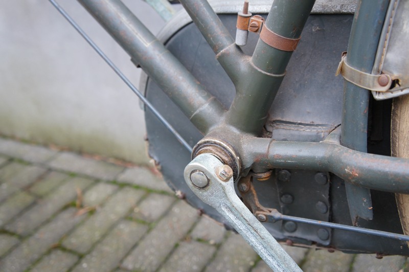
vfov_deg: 34.2
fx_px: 443
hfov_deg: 49.6
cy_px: 136
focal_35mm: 39
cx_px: 204
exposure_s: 1/160
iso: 500
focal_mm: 26
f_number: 4
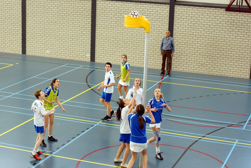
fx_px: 523
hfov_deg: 27.0
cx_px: 126
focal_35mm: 75
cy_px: 84
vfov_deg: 18.2
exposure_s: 1/250
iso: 800
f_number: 2.8
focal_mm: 50
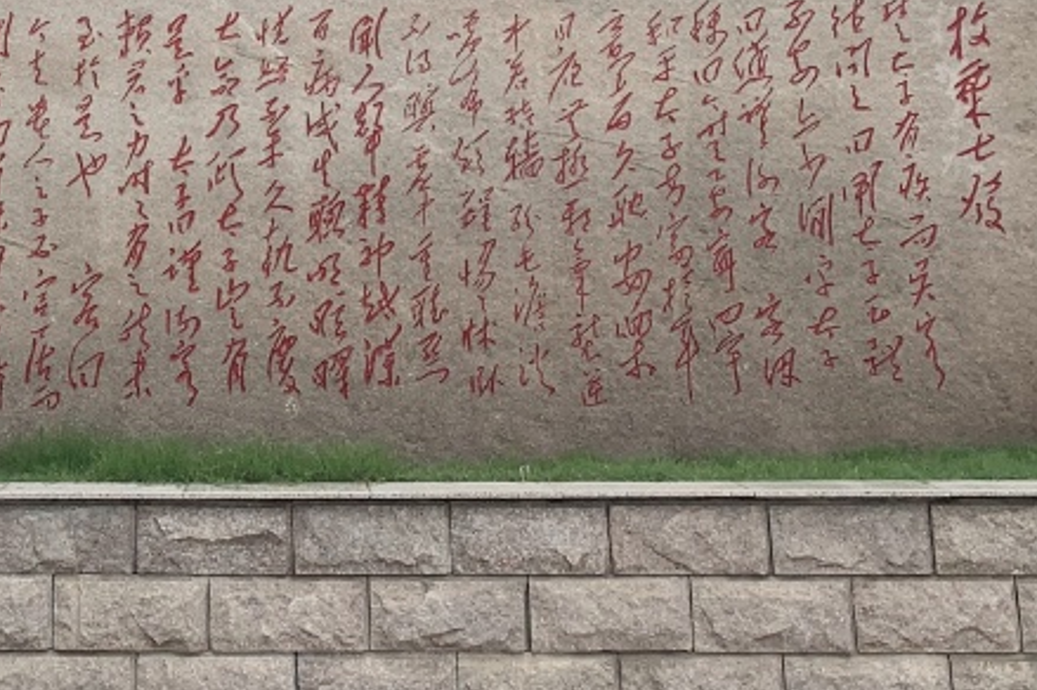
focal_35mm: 74
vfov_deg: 16.9
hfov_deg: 26.5
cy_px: -307
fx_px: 2130
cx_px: 113
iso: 25
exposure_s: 1/1054
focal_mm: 4.25
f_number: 1.8
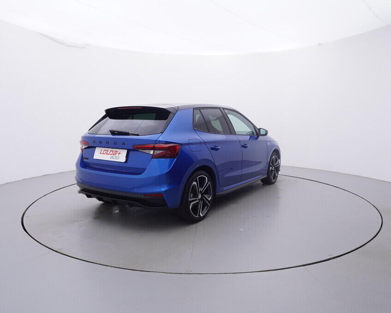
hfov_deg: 66.9
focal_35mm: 26
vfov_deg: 55.7
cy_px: 156
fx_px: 296
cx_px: 199
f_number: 5
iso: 200
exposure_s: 1/80
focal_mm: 15
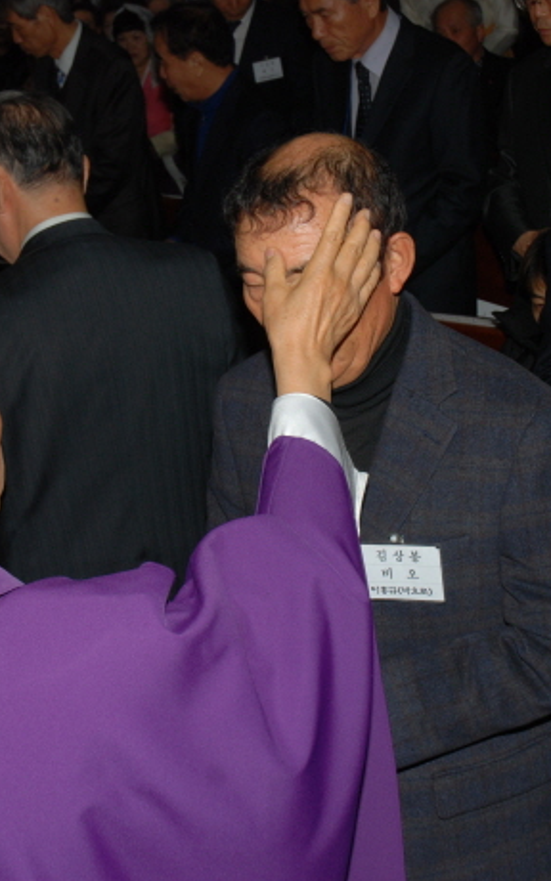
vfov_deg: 32.6
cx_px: 293
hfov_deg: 20.7
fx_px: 1509
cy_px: 443
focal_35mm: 63
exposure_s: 1/60
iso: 200
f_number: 8
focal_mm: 27
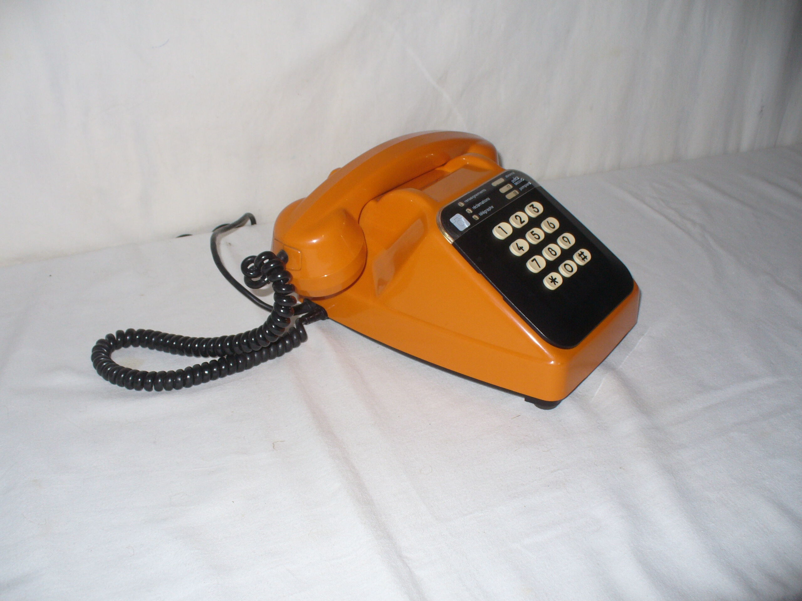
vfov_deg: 38.7
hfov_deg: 50.1
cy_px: 300
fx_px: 857
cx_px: 401
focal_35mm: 37
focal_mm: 6.1
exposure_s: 1/30
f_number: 2.8
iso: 100
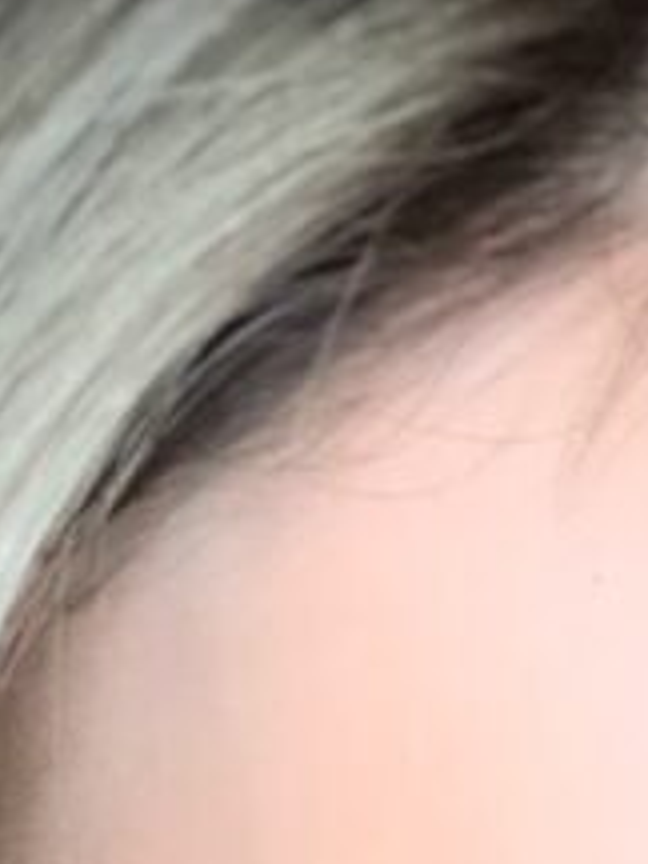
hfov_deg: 3.6
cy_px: 2300
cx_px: 1136
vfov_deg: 4.7
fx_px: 10134
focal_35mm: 406
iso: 250
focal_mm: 6.6
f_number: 2.8
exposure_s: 1/119
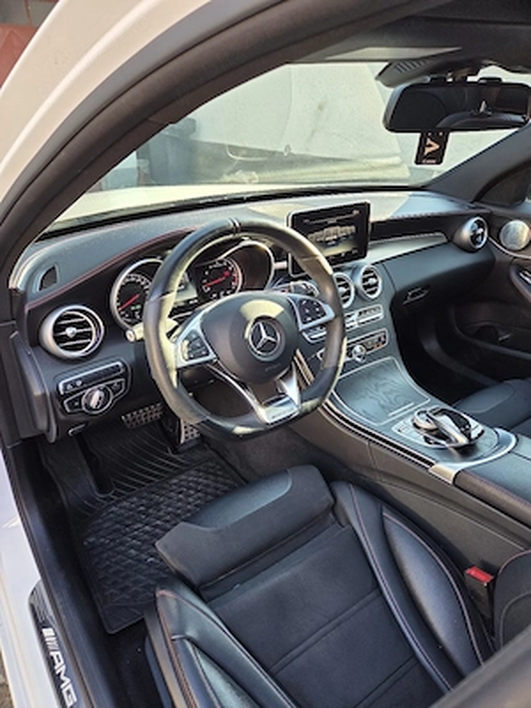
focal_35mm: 23
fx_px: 470
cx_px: 266
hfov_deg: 58.9
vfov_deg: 73.9
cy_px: 354
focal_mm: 5.4
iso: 80
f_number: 1.8
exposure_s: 1/182
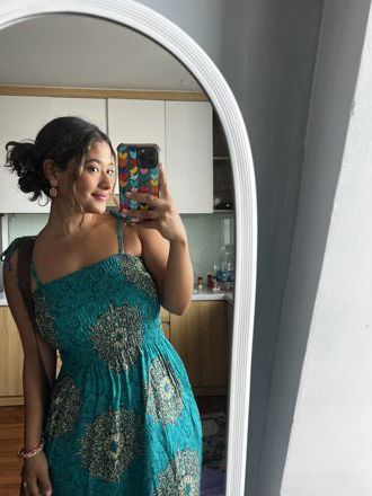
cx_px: 186
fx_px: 373
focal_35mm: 26
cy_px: 248
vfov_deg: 67.3
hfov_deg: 53.1
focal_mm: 5.7
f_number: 1.5
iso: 80
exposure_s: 1/121
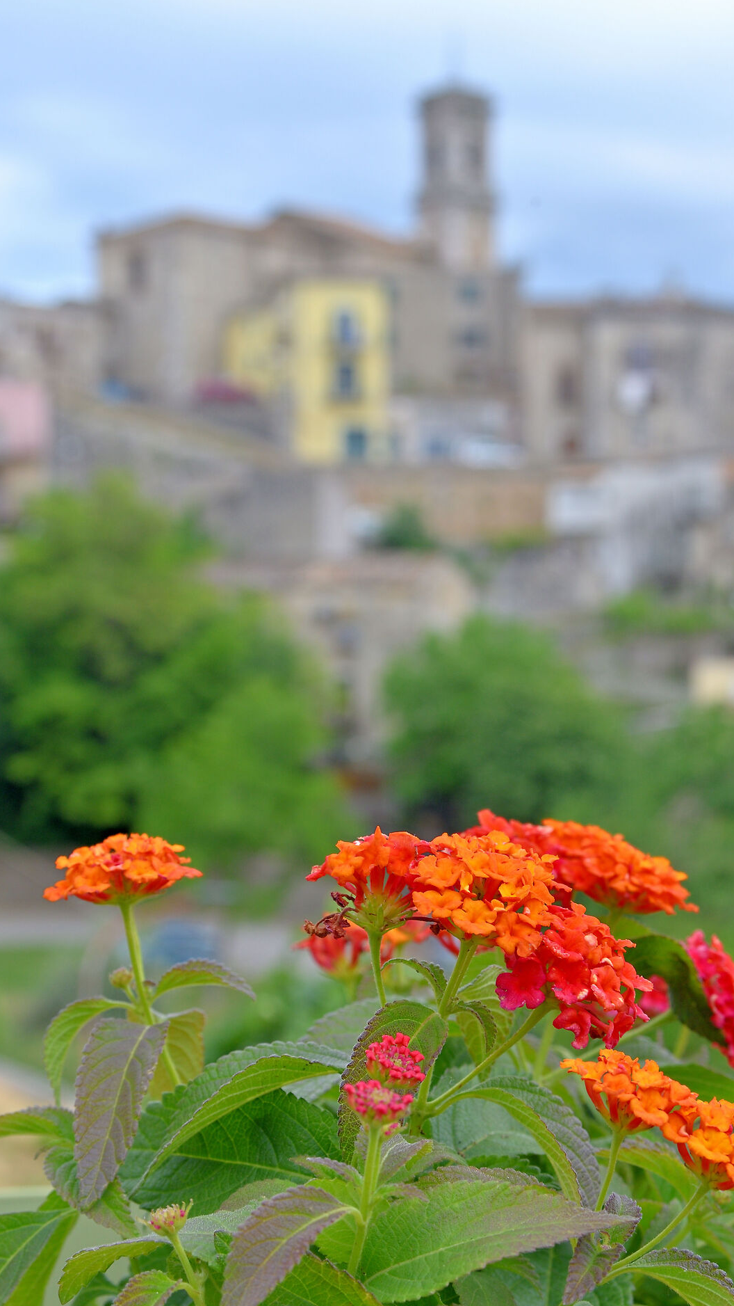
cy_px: 738
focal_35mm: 67
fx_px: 2318
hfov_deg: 18.0
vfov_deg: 31.4
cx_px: 465
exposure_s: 1/30
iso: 200
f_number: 9
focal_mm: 50
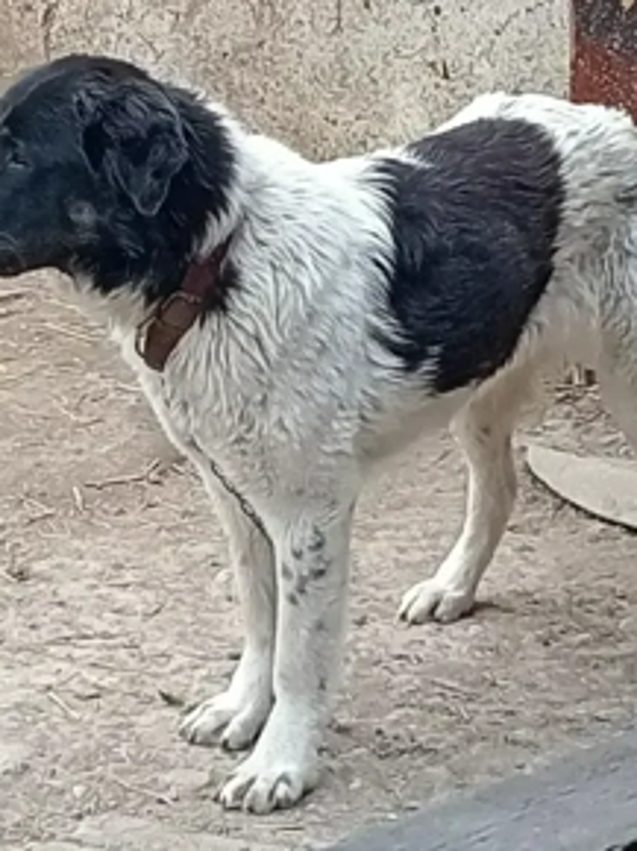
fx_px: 3661
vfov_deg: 13.2
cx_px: 311
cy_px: 293
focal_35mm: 149
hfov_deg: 9.9
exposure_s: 1/312
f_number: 1.8
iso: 100
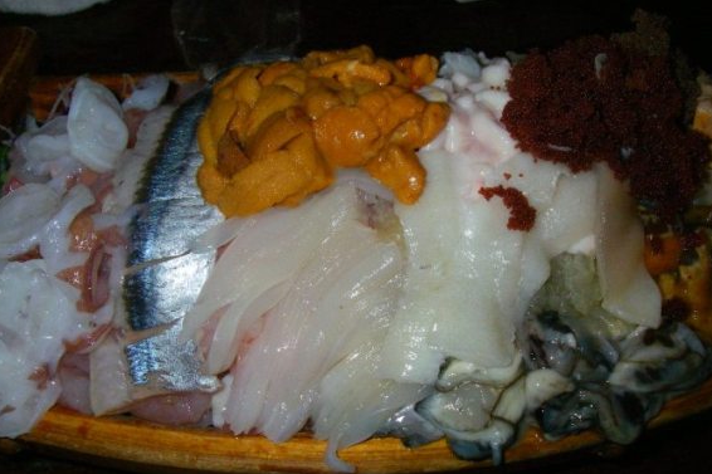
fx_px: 811
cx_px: 345
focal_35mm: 41
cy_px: 254
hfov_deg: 47.4
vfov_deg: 32.6
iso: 400
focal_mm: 6.3
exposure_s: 1/50
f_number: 6.6
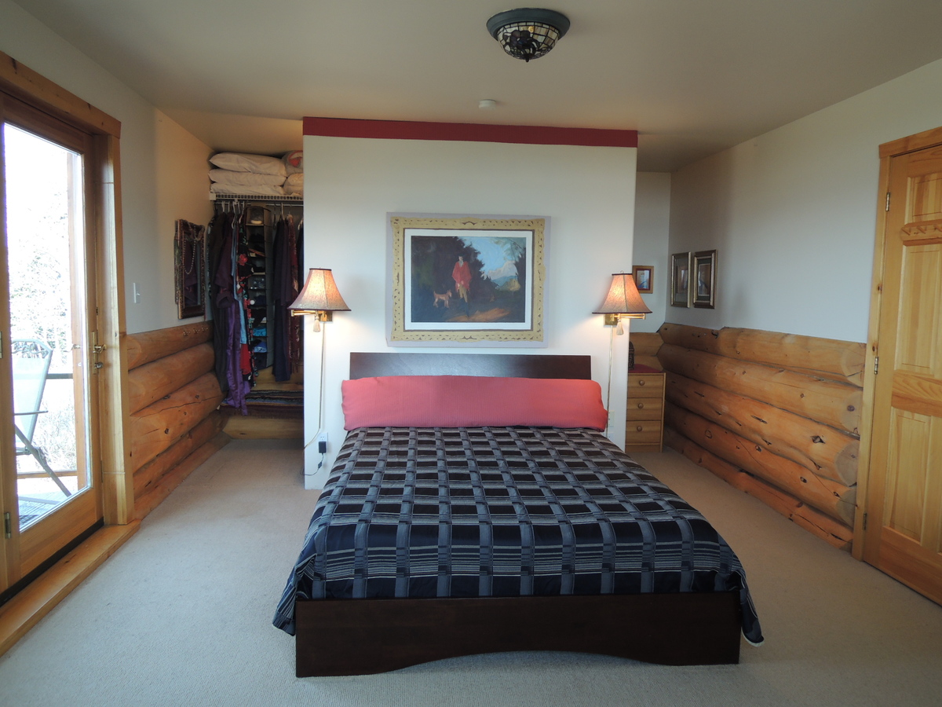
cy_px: 354
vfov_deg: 56.8
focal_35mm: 24
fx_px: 653
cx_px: 471
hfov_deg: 71.6
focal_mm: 4.3
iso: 100
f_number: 2.8
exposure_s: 1/50
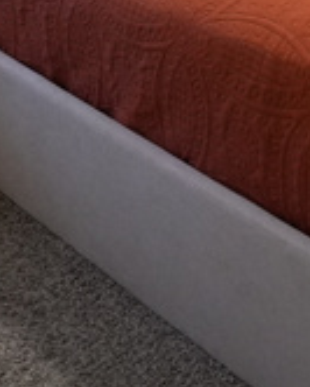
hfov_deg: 17.7
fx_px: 997
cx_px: 152
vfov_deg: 19.7
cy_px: -150
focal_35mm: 87
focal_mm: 10
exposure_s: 1/160
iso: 3200
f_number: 2.8
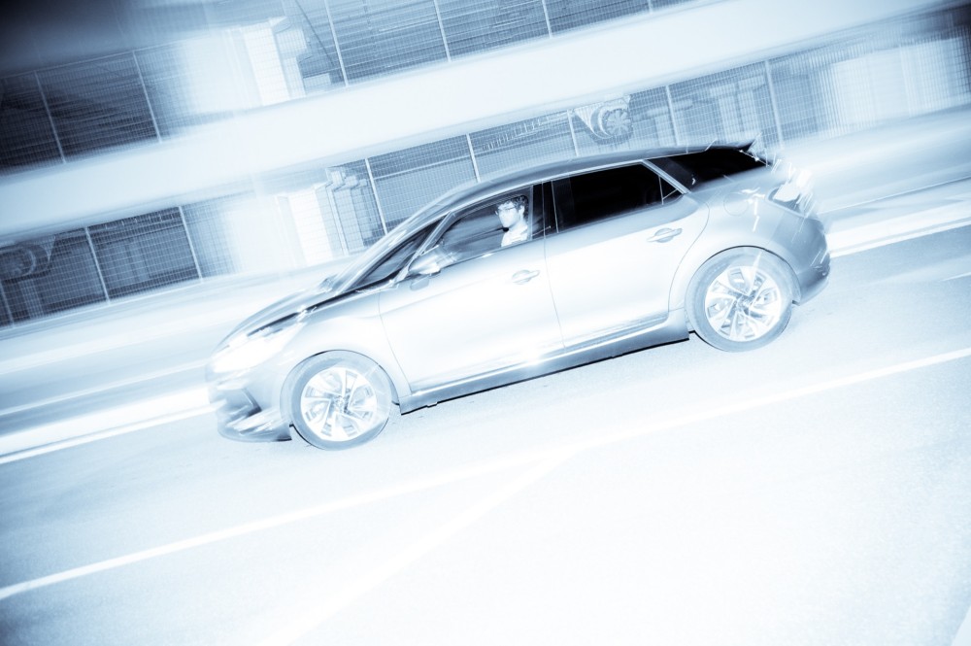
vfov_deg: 35.0
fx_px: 1024
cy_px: 323
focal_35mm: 38
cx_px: 486
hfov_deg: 50.7
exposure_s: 1/8
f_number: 4
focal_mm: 38
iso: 3200
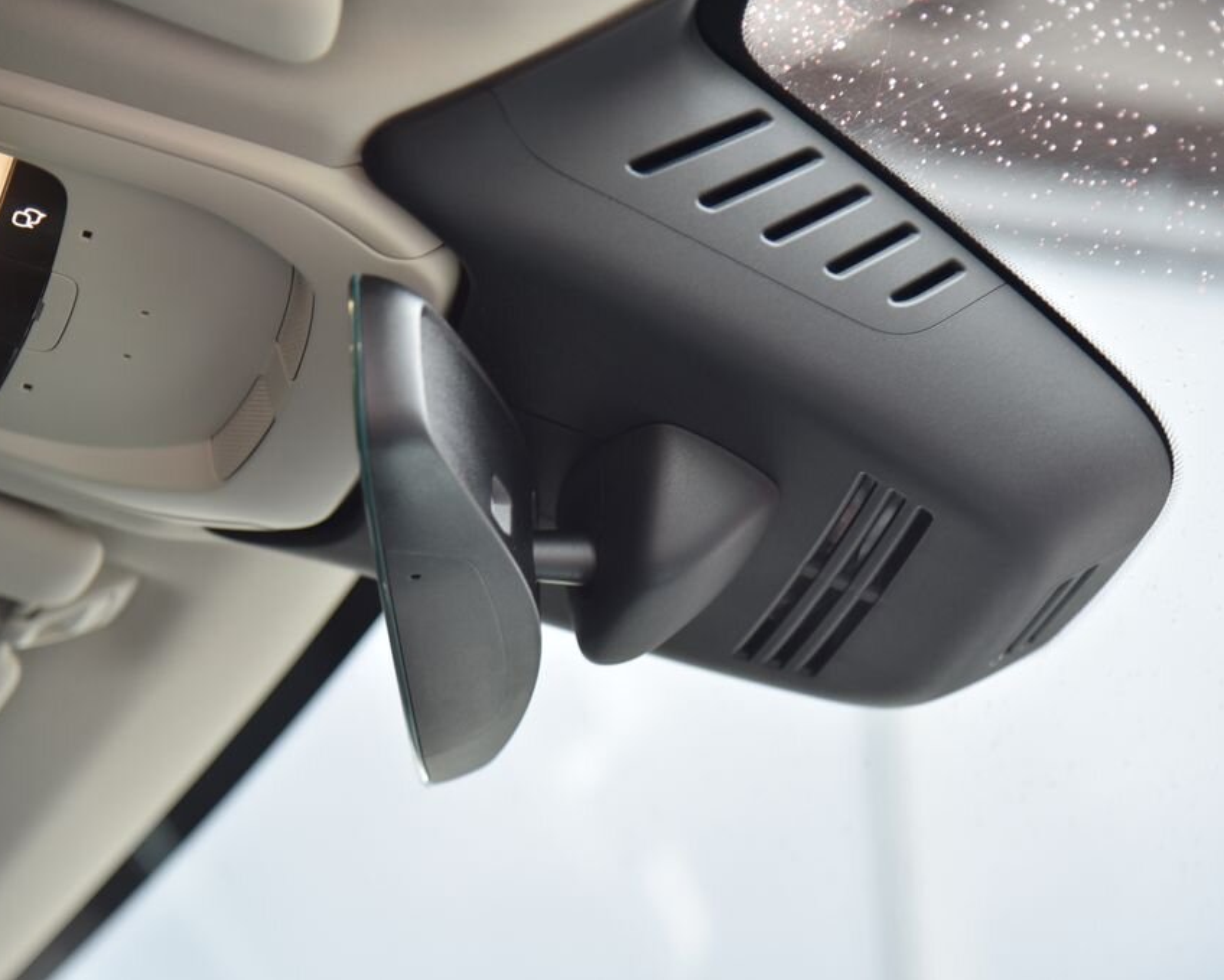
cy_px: 489
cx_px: 629
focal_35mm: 136
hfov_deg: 14.2
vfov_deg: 11.4
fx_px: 4928
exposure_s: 1/25
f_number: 4
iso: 500
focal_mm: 120
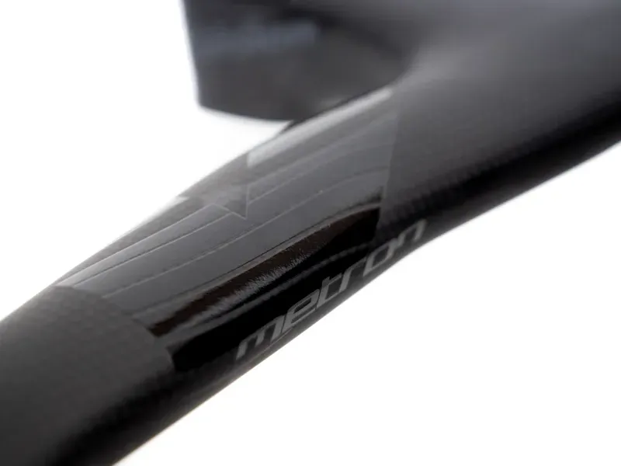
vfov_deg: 13.7
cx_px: 310
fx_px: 1937
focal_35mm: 108
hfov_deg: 18.2
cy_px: 233
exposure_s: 1/200
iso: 800
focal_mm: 54
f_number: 4
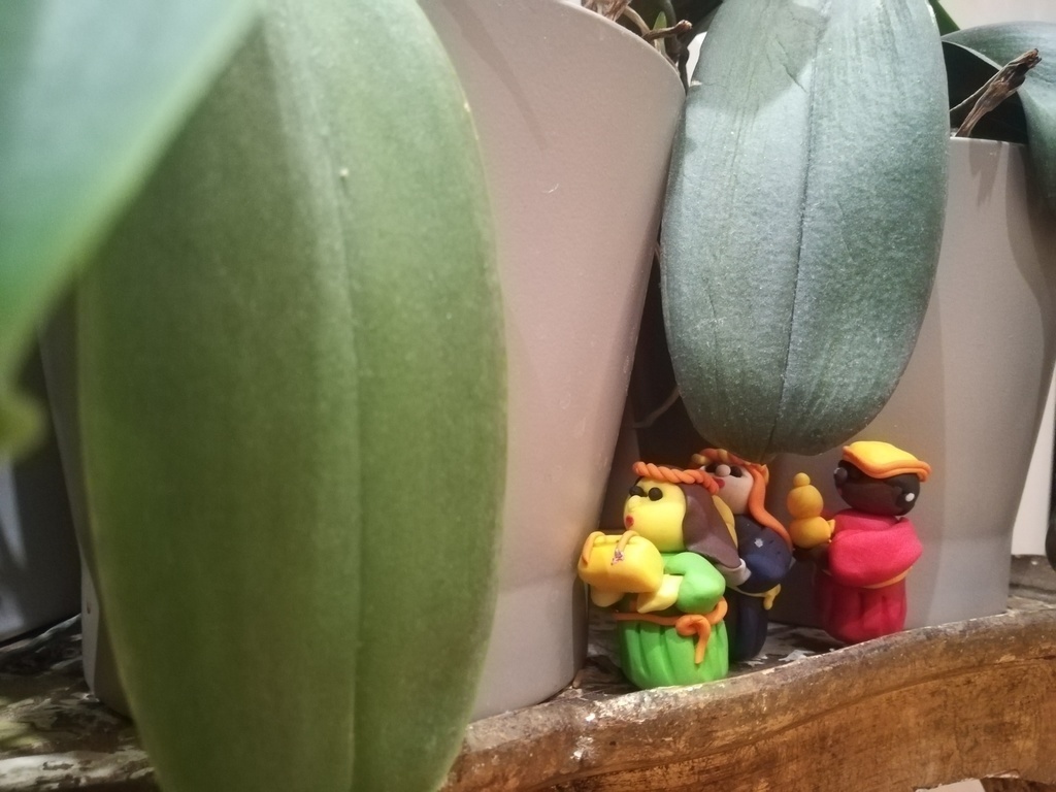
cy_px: 396
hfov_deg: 67.3
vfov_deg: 53.1
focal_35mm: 26
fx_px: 793
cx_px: 528
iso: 1250
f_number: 2.2
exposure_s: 1/14.3
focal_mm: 3.83
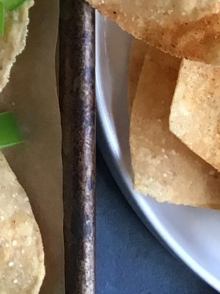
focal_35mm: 194
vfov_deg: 9.7
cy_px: -224
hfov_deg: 7.2
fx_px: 1644
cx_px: -295
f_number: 2.2
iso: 50
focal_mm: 4.15
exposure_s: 1/30
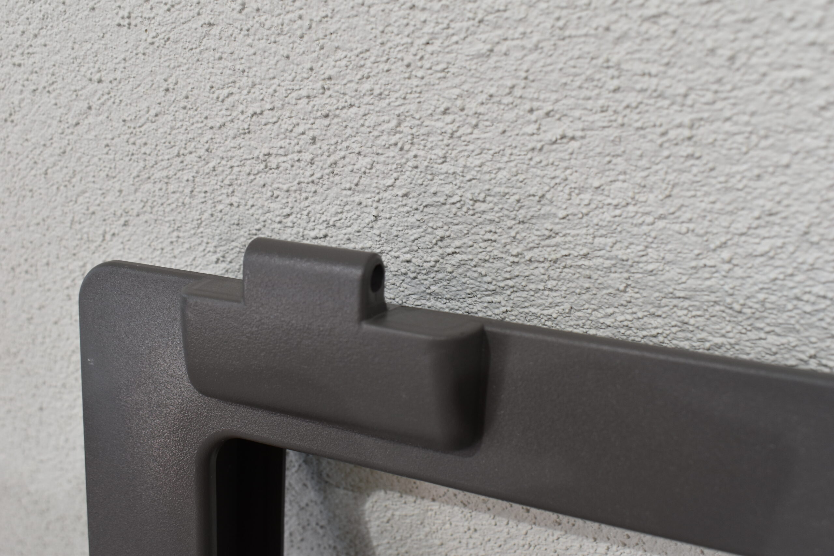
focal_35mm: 40
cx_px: 417
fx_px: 938
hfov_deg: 47.9
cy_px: 278
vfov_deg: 33.0
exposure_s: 1/60
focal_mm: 27
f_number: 8
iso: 400
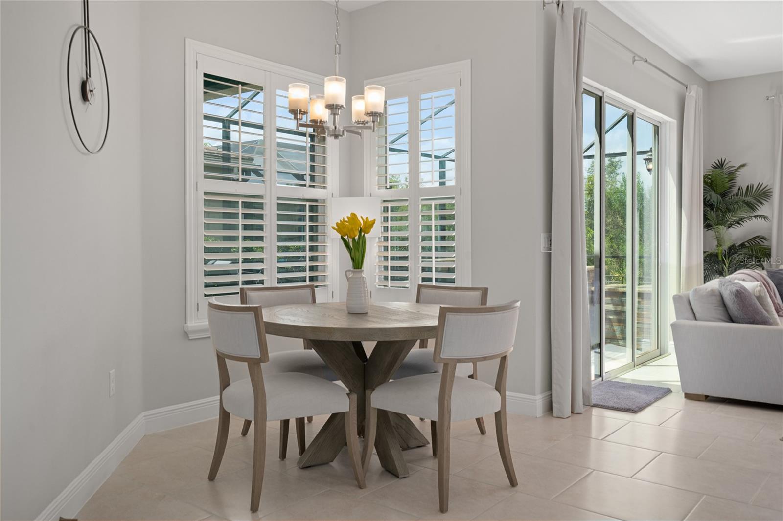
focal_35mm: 30
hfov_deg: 61.9
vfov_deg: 43.6
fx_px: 652
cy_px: 260
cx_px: 392
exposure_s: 1/8
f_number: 9
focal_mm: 30
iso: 320
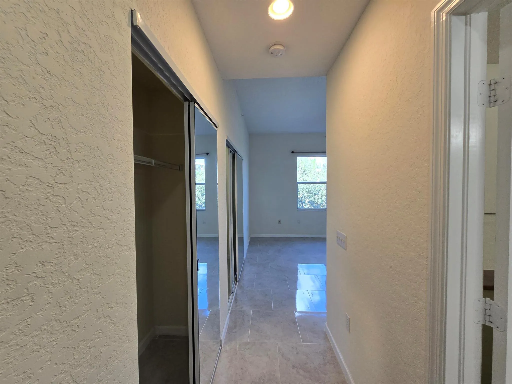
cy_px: 192
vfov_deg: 89.9
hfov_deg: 106.2
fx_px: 192
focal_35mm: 13
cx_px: 256
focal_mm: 2.2
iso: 100
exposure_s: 1/120
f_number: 2.2
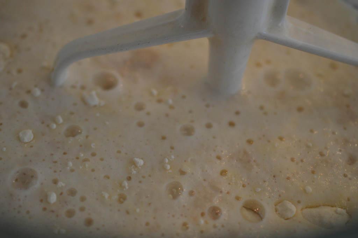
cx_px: 179
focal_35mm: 60
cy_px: 119
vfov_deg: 22.6
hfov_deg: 33.4
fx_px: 596
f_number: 3
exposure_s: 1/60
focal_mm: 40
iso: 500
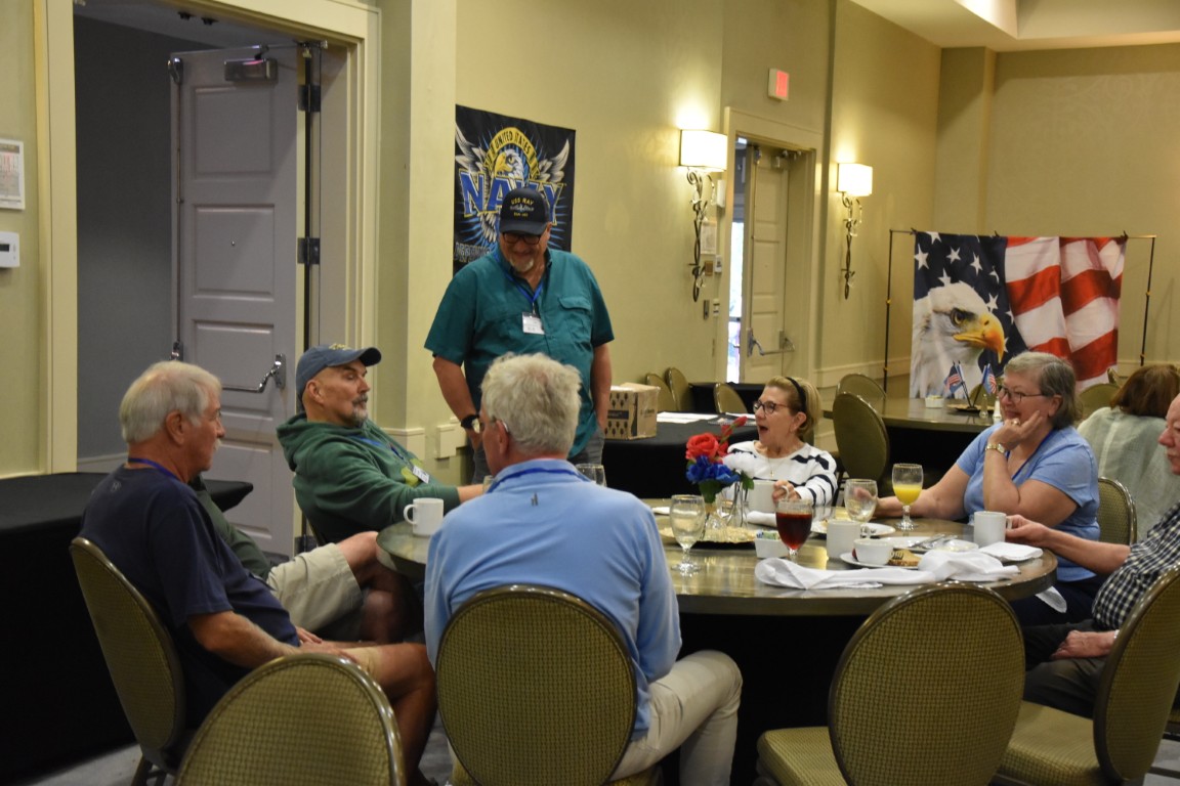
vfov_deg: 23.8
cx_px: 590
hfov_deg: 35.1
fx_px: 1868
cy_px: 393
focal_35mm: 57
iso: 2800
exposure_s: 1/60
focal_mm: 38
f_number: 4.5
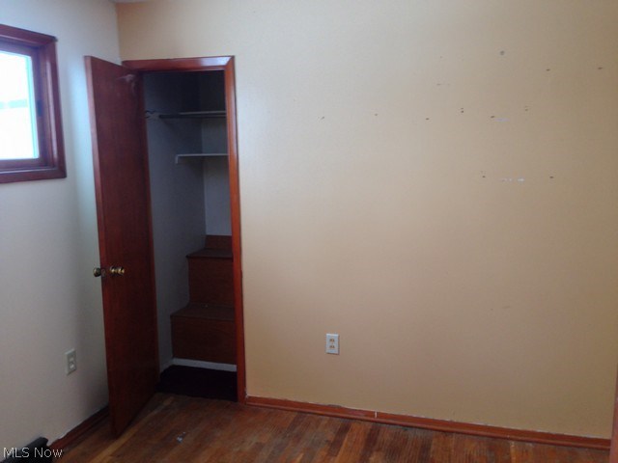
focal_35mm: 33
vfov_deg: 42.9
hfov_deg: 55.4
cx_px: 309
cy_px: 232
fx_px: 589
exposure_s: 1/20
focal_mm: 4.12
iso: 64
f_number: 2.4
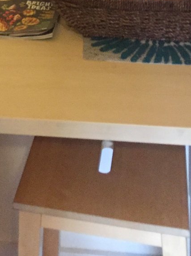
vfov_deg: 21.1
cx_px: -19
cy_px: -100
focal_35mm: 82
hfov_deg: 17.4
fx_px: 604
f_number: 2.2
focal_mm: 4.15
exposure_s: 1/15
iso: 250
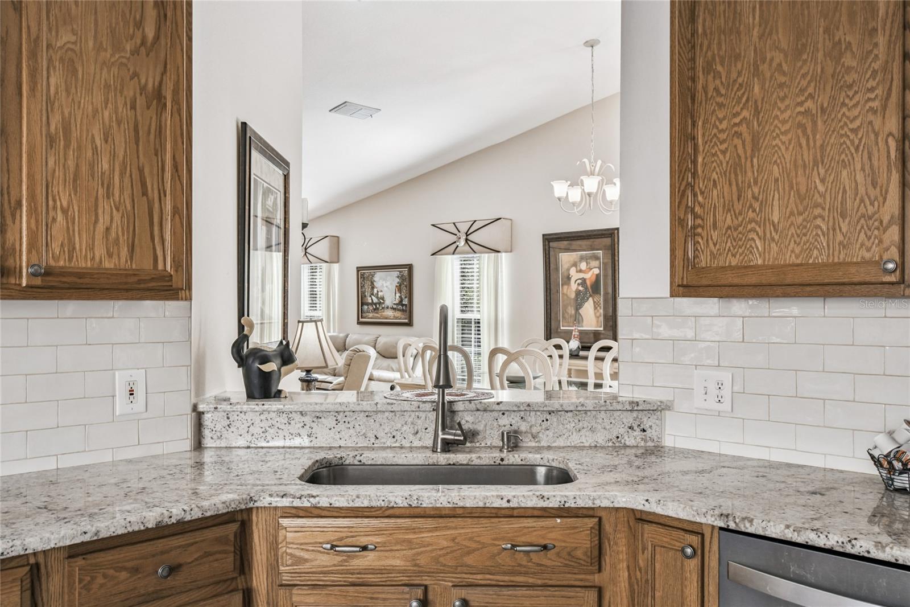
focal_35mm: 30
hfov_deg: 61.9
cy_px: 304
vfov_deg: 43.6
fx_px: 758
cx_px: 455
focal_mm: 20
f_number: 7.1
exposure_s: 1/30
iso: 100
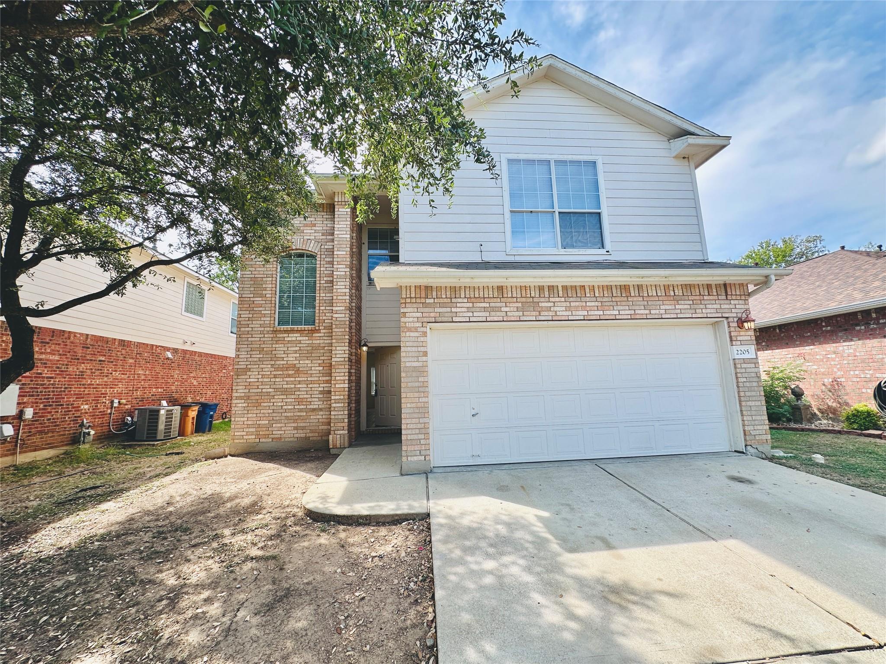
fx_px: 358
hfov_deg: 102.1
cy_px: 332
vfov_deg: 85.7
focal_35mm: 14
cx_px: 443
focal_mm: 2.22
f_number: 2.2
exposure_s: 1/489
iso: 40
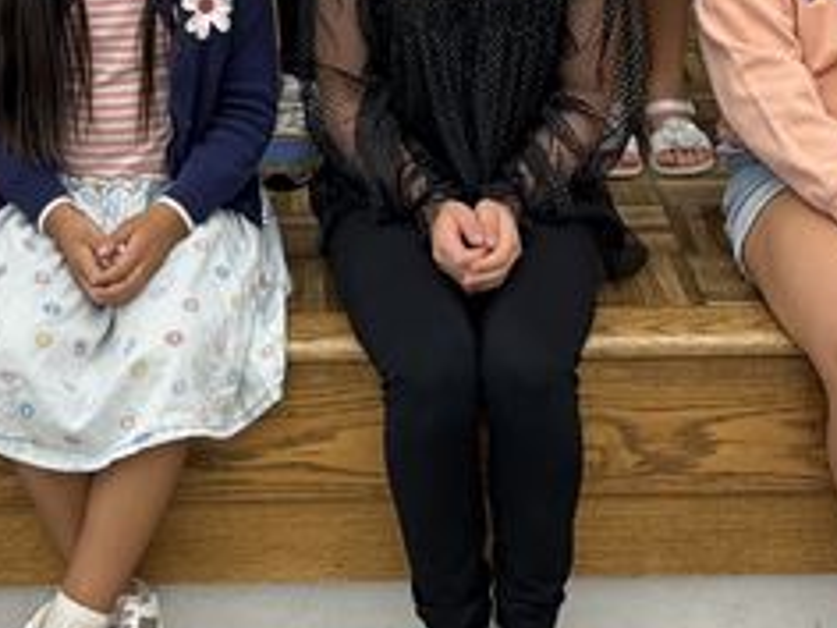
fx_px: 2128
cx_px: 319
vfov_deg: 16.1
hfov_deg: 22.2
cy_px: -121
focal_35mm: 88
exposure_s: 1/60
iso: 250
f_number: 1.6
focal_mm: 5.96
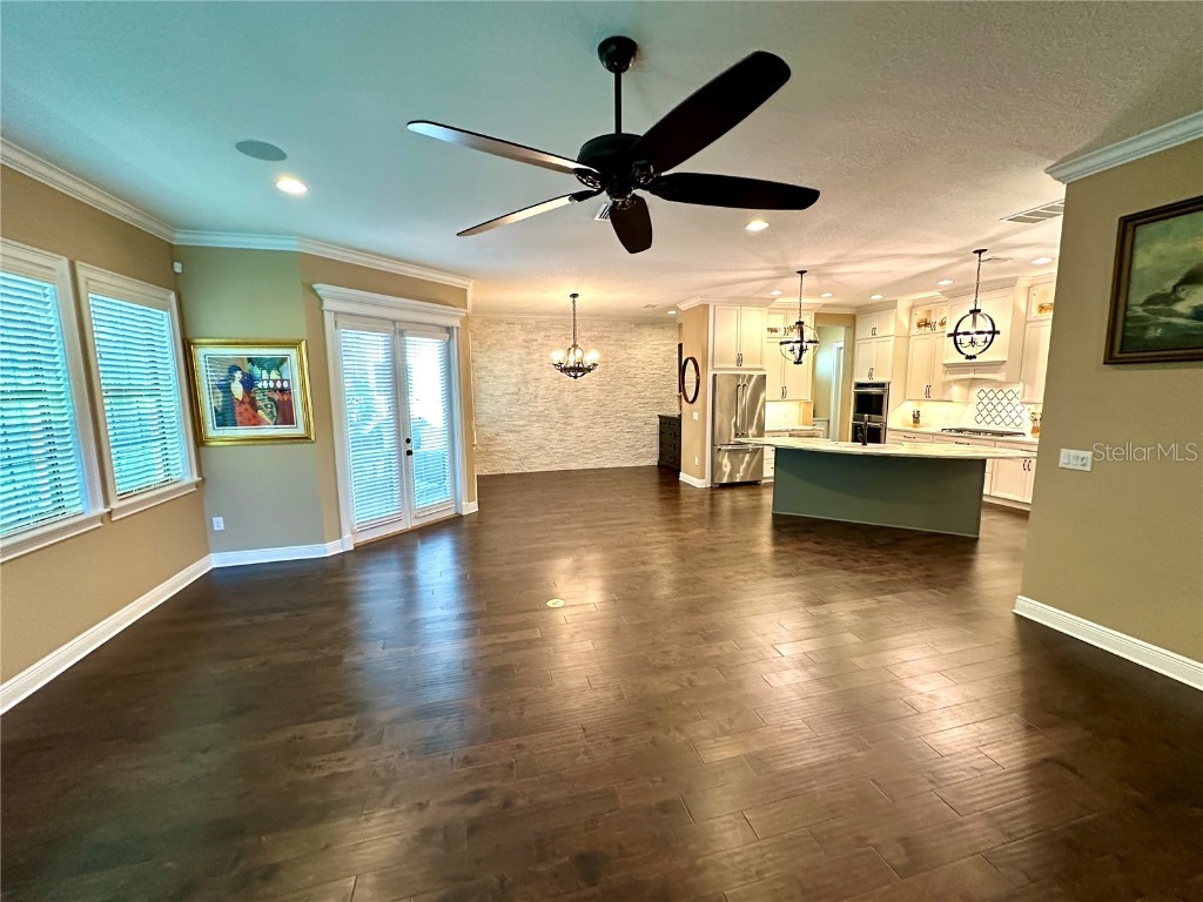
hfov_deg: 102.1
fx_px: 487
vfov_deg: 85.7
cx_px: 602
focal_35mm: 14
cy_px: 451
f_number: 2.2
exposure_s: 1/60
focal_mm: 2.22
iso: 500
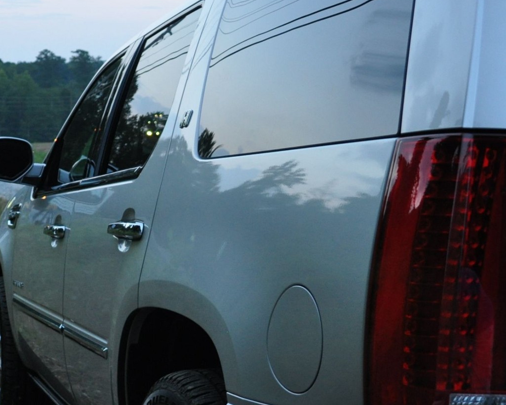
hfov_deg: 30.4
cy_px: 278
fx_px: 929
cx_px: 214
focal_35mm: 62
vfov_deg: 24.4
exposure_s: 1/40
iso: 800
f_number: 3.5
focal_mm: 18
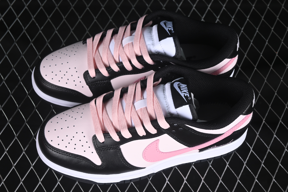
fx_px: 600
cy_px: 96
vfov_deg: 18.2
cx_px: 144
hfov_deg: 27.0
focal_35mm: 75
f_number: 6.3
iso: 160
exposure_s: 1/60
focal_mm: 50
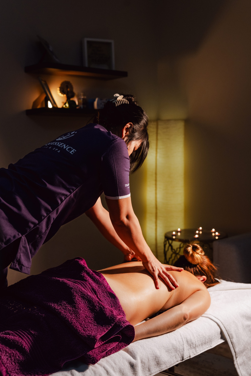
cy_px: 188
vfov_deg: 42.7
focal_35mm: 46
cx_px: 126
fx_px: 481
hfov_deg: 29.2
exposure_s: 1/200
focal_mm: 46
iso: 1250
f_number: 4.5
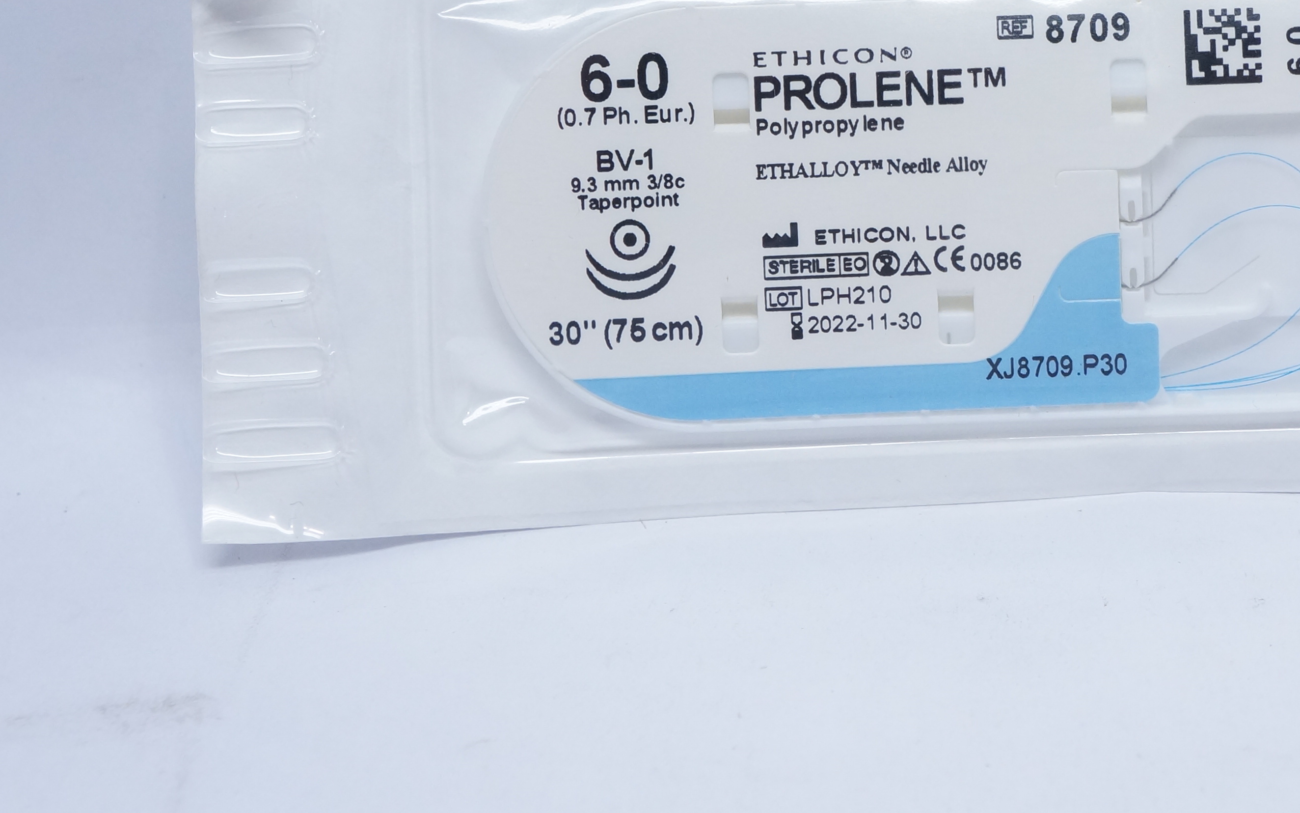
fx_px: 3011
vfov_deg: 15.2
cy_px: 131
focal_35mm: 85
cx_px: 1066
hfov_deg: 23.9
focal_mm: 30
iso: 800
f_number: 7.1
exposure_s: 1/60
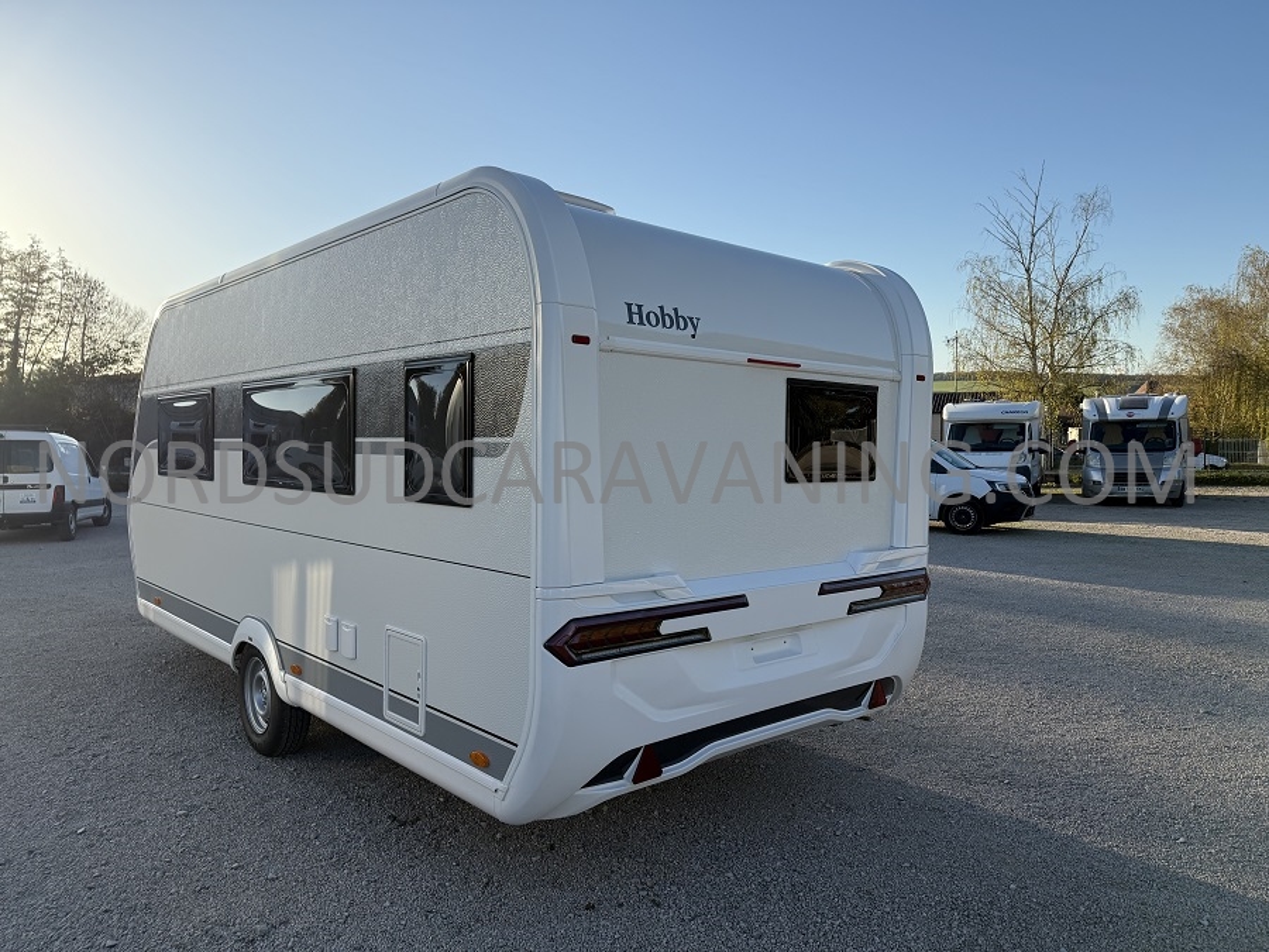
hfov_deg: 71.6
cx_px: 634
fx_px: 880
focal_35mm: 24
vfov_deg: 56.8
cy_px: 476
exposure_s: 1/3953
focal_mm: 6.76
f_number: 1.78
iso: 100
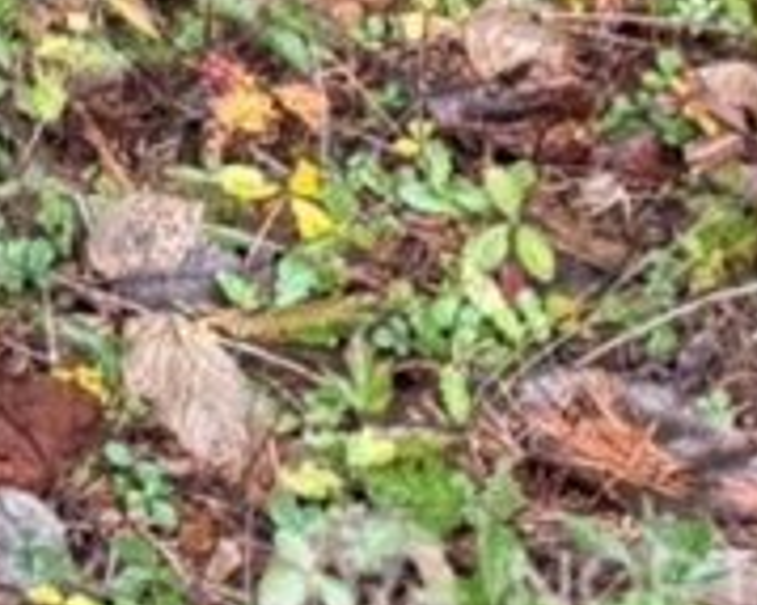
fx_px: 4098
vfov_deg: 7.1
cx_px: -1742
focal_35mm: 183
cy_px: -1464
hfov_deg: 8.3
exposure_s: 1/121
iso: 64
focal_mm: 6.76
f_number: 1.78
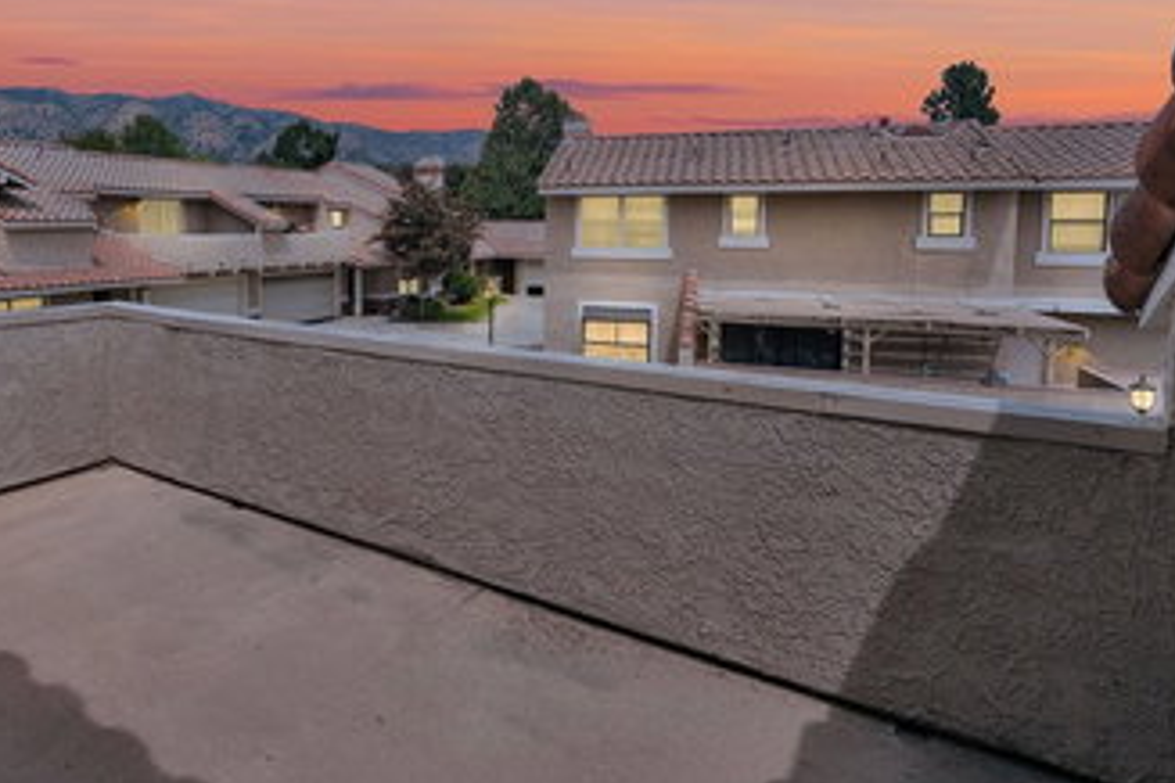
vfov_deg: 56.3
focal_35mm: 22
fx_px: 718
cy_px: 277
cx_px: 381
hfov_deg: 75.8
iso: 500
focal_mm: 10
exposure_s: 1/1100
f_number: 8
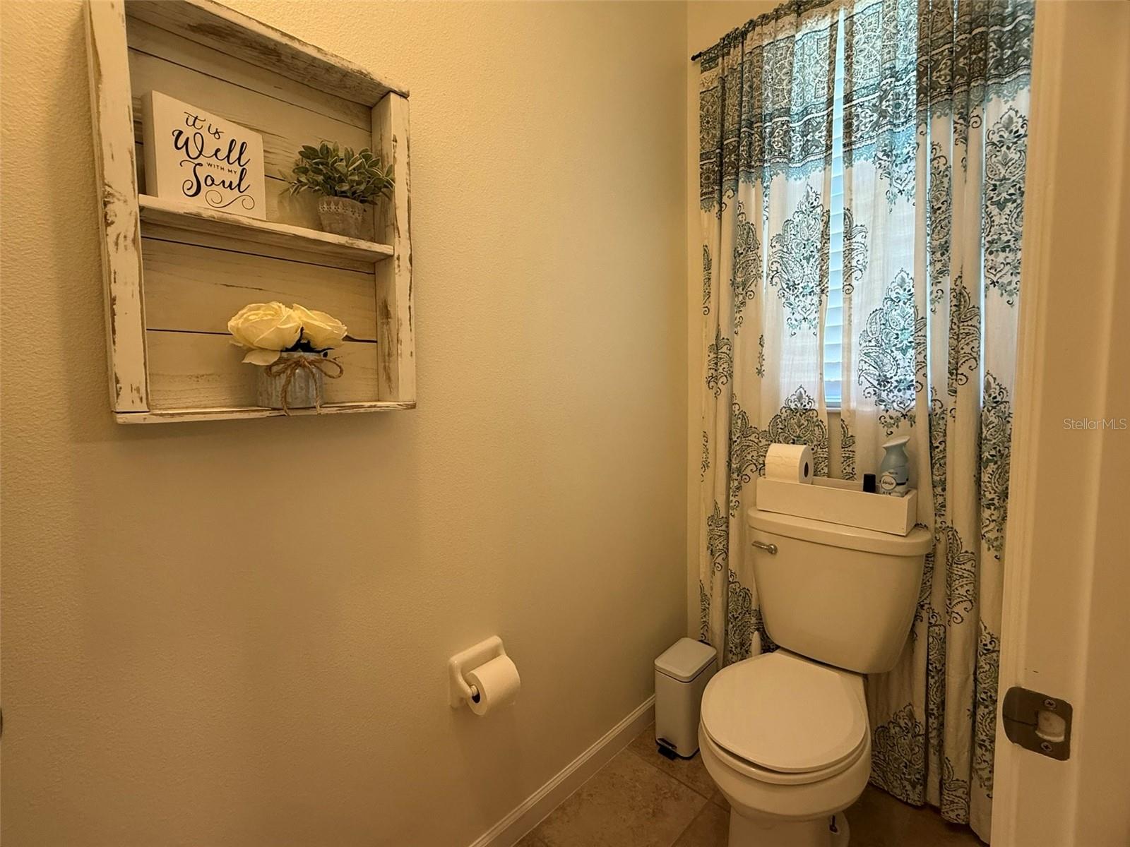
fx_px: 457
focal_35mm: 14
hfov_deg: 102.1
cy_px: 424
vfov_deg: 85.7
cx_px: 565
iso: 200
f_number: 2.2
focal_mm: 2.22
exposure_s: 1/60
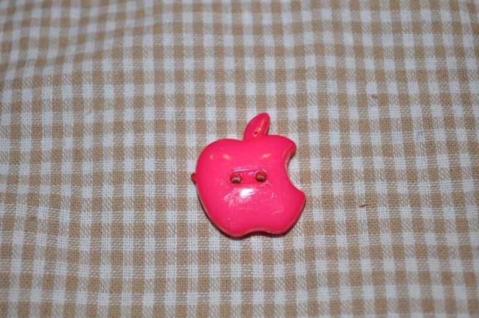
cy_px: 159
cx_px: 240
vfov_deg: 20.1
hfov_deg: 29.9
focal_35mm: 68
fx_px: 897
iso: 200
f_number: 5.3
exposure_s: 1/60
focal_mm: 45
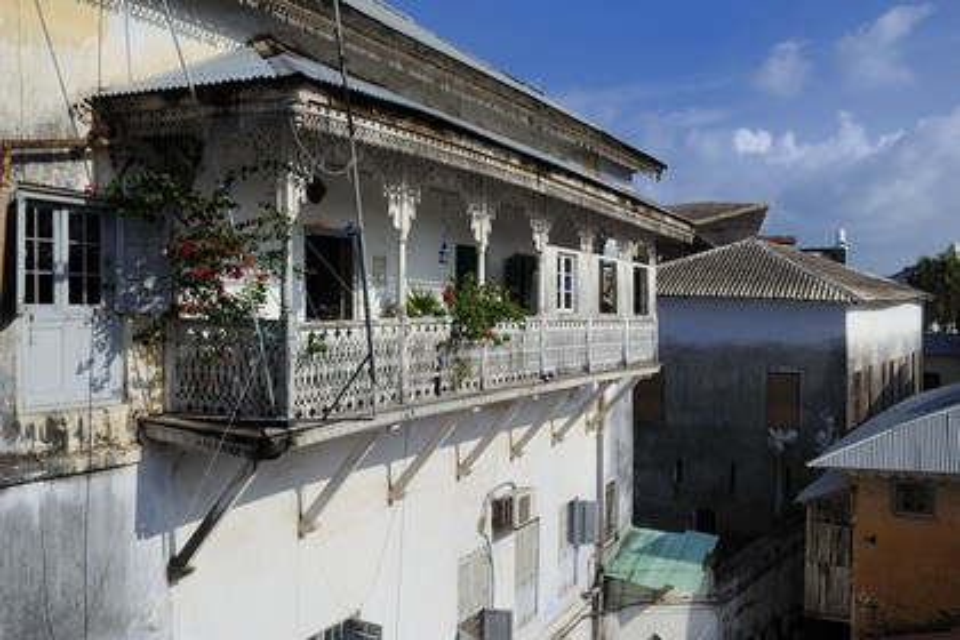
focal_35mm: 32
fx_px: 853
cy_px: 320
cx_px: 480
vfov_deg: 41.1
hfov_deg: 58.7
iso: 200
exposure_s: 1/200
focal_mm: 32
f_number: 16
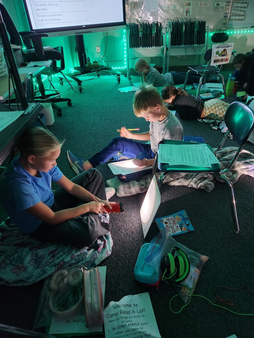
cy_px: 169
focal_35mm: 23
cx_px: 127
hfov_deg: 58.9
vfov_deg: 73.9
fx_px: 225
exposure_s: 1/24
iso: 640
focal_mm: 5.4
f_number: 1.8
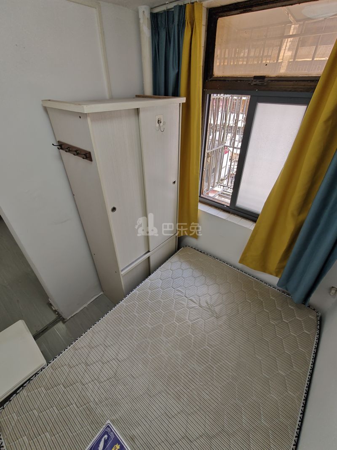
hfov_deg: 81.7
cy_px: 225
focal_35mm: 15
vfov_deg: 98.2
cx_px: 168
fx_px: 195
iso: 100
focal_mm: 2.3
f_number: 2
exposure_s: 1/100
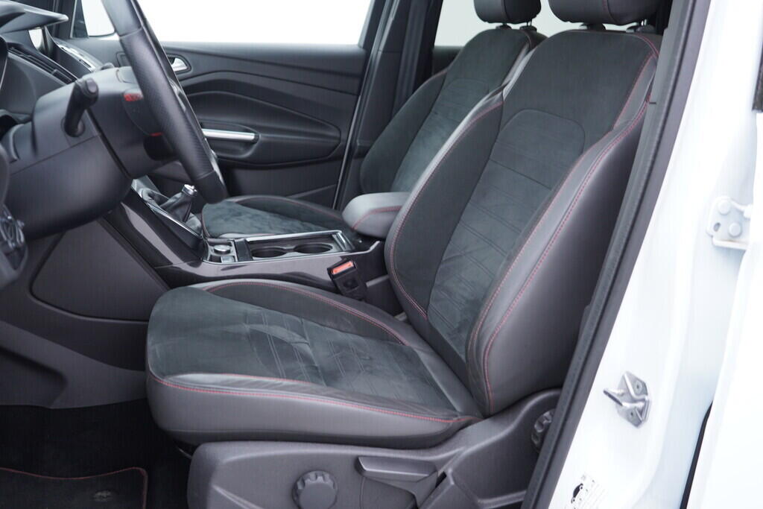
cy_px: 254
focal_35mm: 36
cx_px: 382
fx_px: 763
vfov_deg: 36.9
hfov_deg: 53.1
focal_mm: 24
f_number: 2.8
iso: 160
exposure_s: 1/40
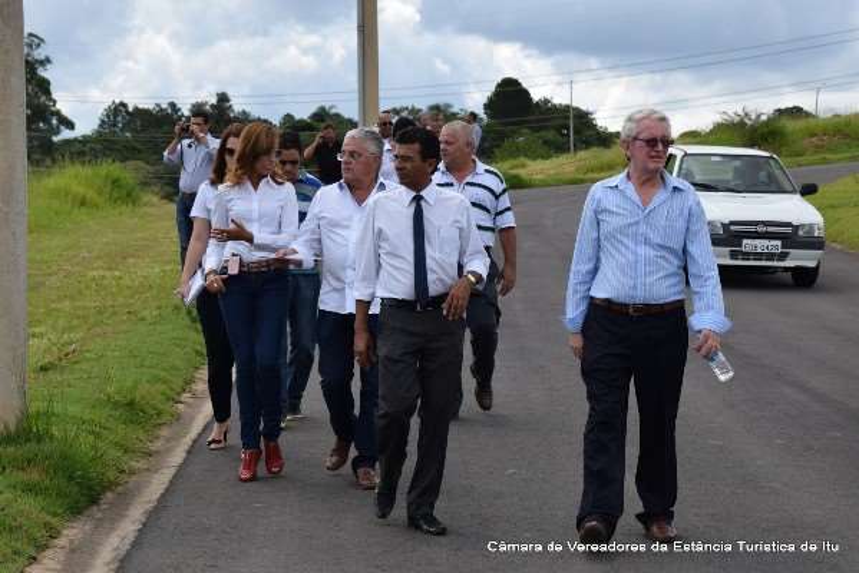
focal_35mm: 99
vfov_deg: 13.8
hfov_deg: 20.6
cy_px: 286
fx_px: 2363
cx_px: 430
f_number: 10
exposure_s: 1/400
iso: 200
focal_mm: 66
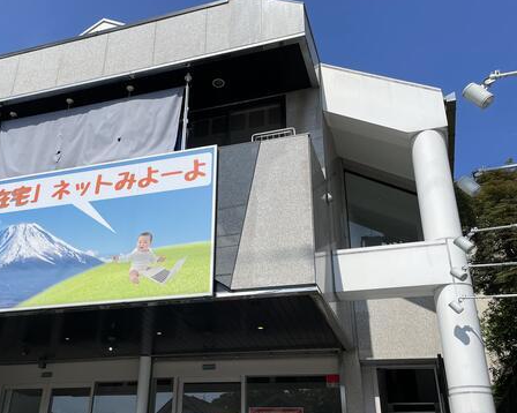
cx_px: 198
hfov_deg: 52.4
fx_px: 520
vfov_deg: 43.0
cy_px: 256
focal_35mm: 34
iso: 50
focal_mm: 4.2
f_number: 1.6
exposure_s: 1/8403
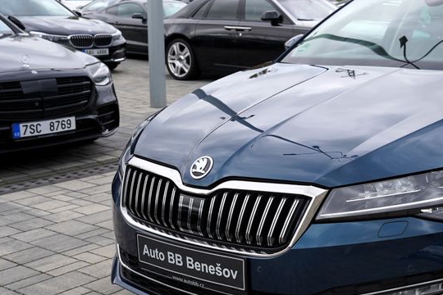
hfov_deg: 34.5
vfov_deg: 24.6
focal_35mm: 55
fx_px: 677
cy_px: 150
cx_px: 385
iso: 100
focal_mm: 29
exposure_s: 1/125
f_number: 5.6
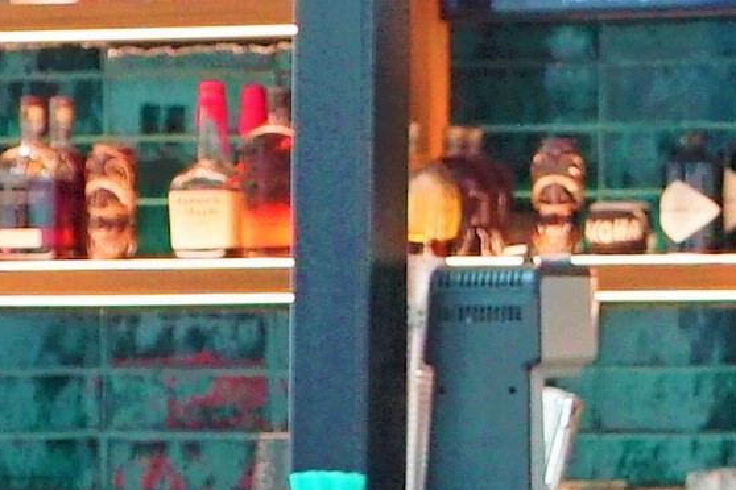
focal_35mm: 327
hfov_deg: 6.0
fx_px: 6685
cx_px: 1890
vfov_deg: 4.2
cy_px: -158
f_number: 4
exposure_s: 1/160
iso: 800
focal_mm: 43
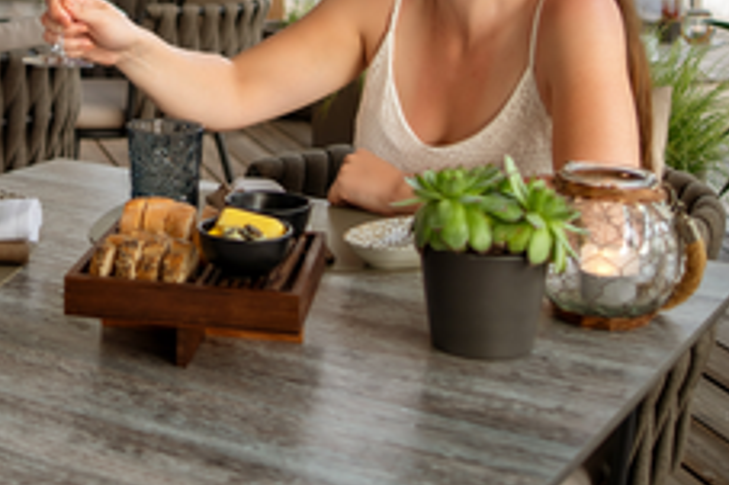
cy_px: -16
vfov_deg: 17.9
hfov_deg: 26.3
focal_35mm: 74
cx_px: 51
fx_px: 1497
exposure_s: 1/160
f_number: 4
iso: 200
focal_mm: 35
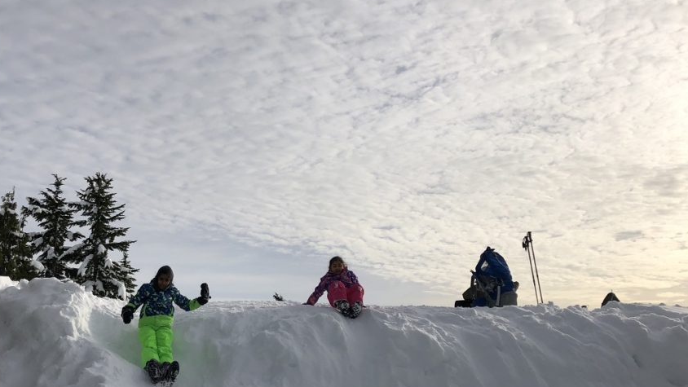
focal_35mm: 37
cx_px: 275
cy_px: 242
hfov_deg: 53.6
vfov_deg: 31.9
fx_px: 675
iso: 20
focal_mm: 3.99
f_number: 1.8
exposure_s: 1/6098
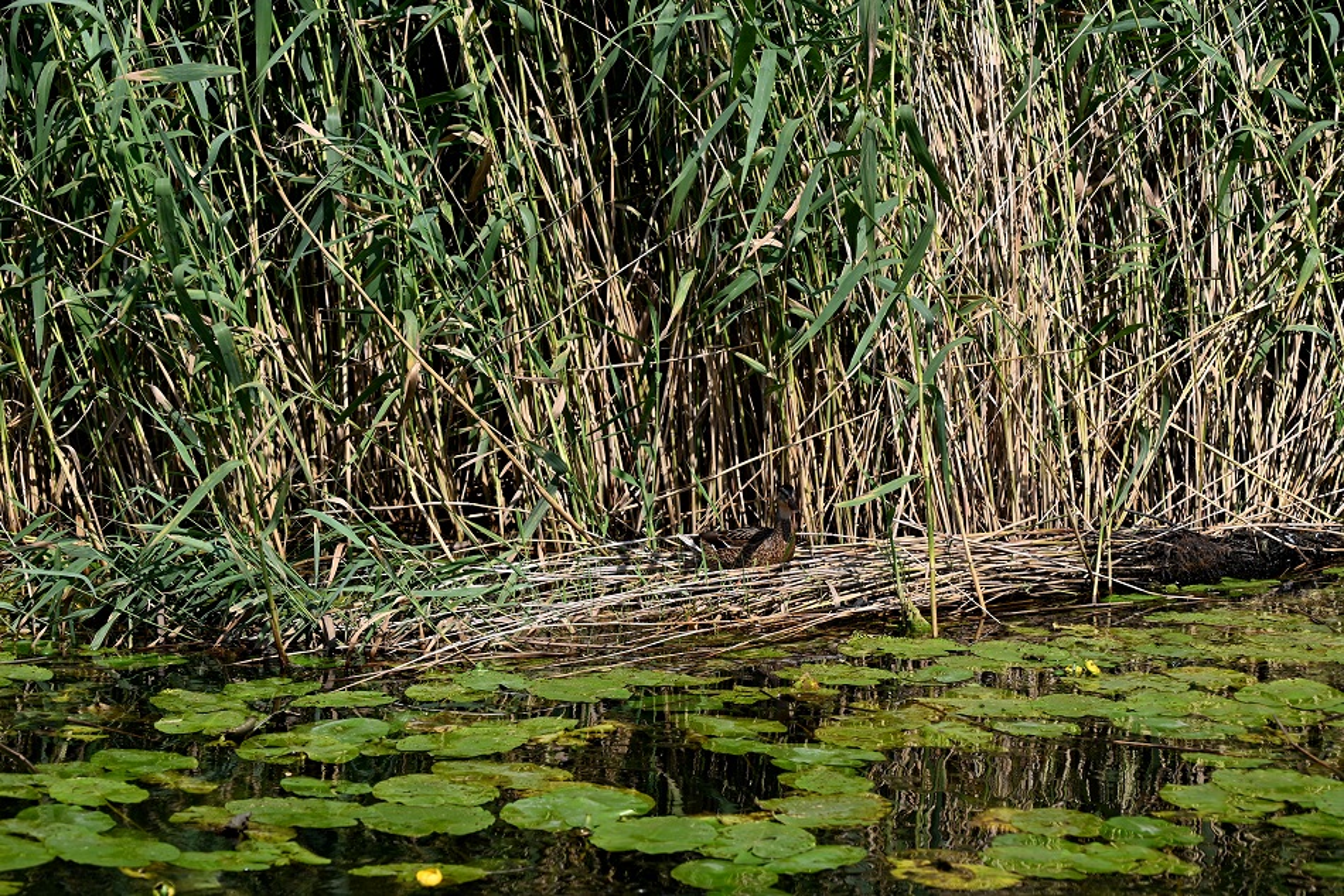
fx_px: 3361
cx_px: 672
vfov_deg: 15.2
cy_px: 448
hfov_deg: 22.6
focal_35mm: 90
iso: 100
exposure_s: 1/400
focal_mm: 90
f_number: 7.1
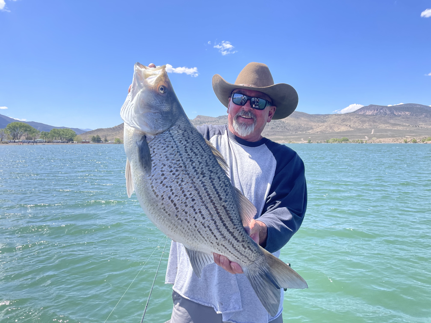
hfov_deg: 67.3
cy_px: 162
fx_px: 324
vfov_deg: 53.1
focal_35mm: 26
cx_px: 216
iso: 32
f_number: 1.6
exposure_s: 1/2053
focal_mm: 4.2
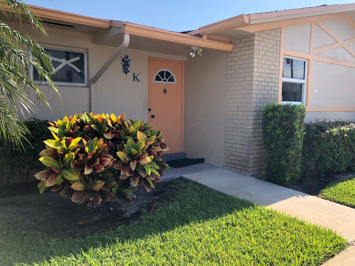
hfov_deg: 63.4
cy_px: 133
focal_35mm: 28
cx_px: 178
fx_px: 287
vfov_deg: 49.7
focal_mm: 3.99
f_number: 1.8
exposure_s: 1/1000
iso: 20
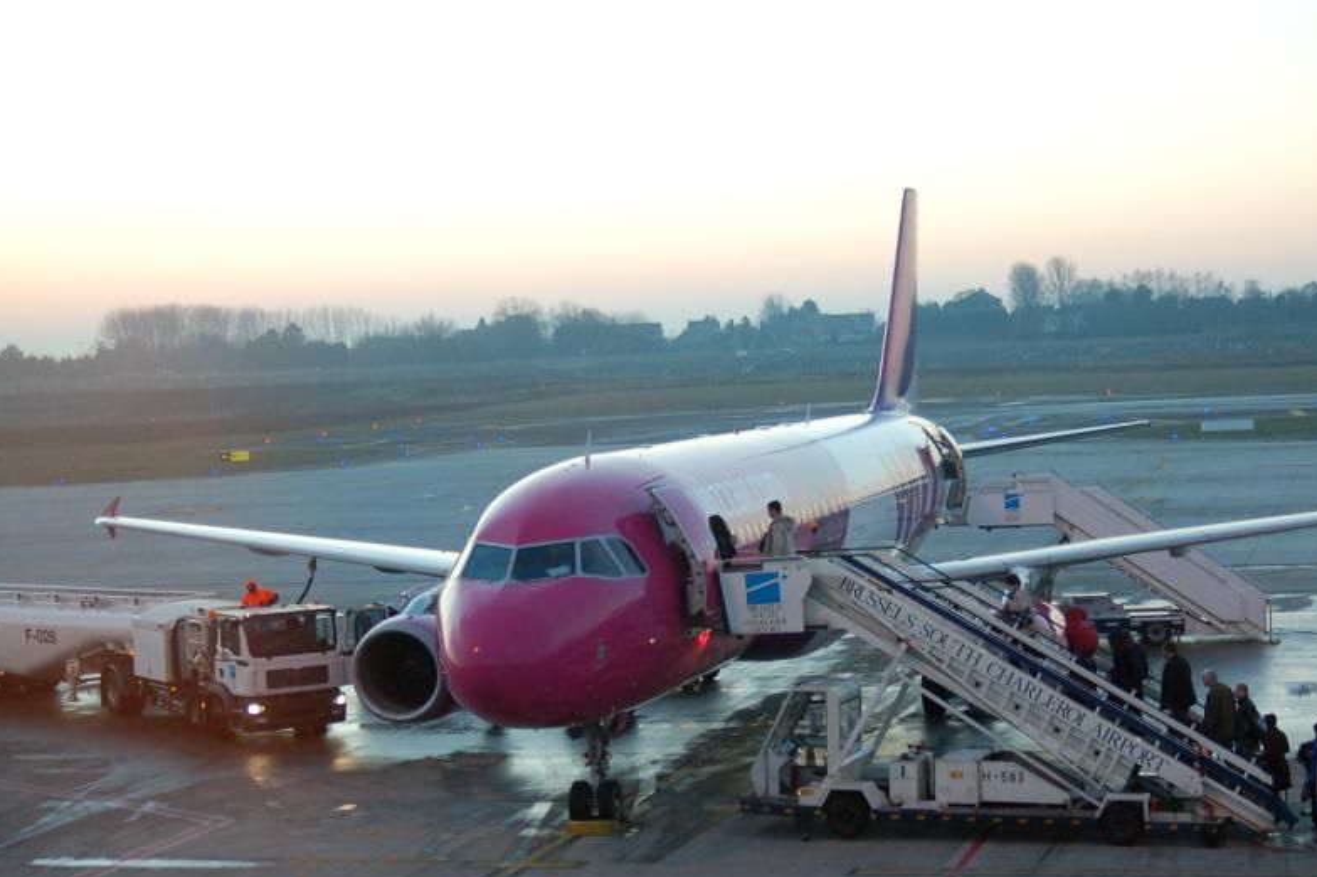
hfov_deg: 29.2
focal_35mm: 69
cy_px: 531
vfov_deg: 19.8
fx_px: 2510
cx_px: 854
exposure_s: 1/60
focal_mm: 35
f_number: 3.8
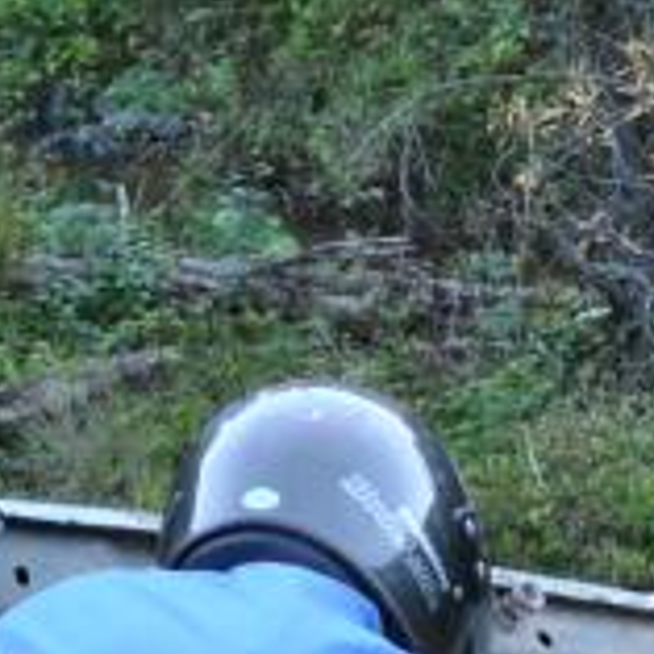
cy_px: 1118
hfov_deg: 4.7
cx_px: 329
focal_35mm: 375
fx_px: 8016
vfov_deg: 4.6
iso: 400
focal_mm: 46
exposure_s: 1/50
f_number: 5.6
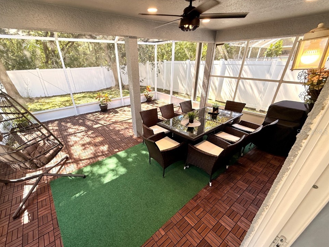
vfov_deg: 81.6
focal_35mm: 15
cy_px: 132
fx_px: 143
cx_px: 153
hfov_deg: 98.0
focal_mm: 2.22
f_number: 2.2
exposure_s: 1/120
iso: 100
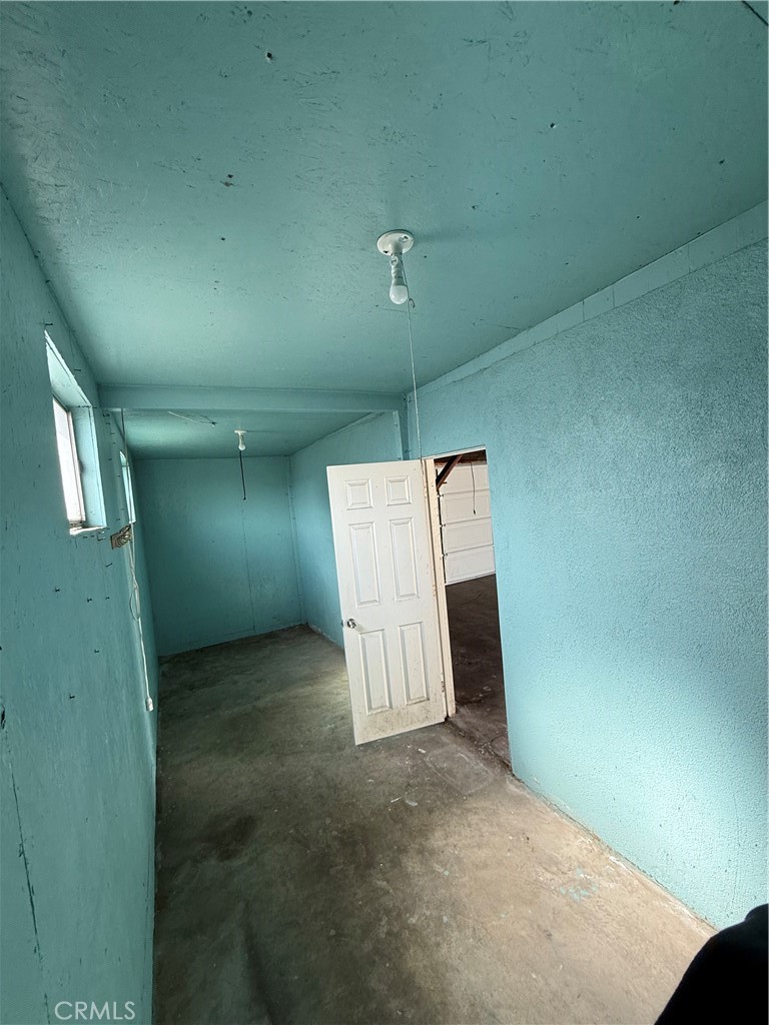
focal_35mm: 14
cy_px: 512
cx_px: 384
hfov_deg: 85.7
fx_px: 415
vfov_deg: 102.1
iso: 125
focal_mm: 2.22
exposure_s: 1/99
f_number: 2.2
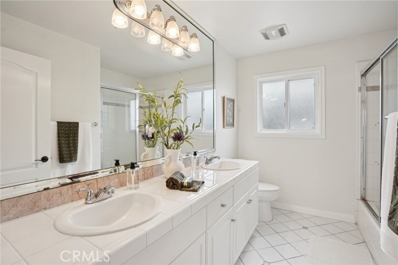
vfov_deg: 73.7
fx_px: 177
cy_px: 132
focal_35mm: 16
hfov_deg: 96.8
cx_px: 199
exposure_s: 1/60
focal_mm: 16
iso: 400
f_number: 8
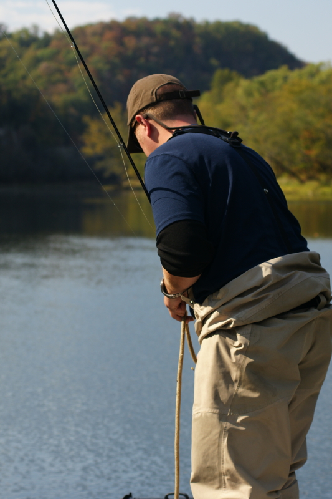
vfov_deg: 18.2
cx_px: 166
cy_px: 250
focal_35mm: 112
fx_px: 1557
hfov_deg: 12.2
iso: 250
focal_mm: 75
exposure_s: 1/200
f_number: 5
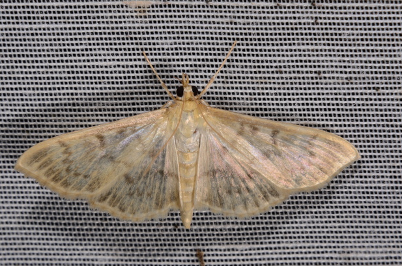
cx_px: 160
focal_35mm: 164
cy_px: 161
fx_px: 1823
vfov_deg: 8.3
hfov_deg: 12.6
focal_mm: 85
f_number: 25
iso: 100
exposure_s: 1/60
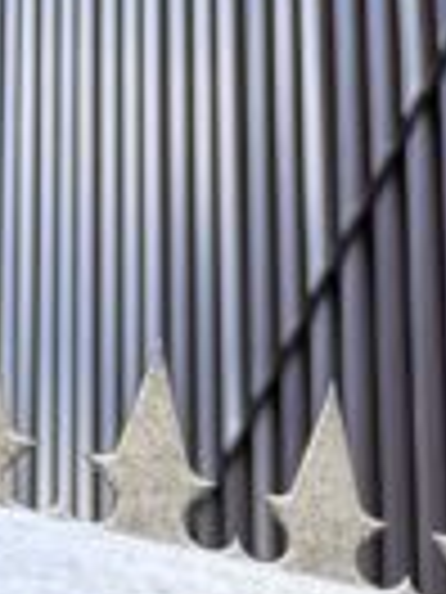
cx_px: 824
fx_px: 3195
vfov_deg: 7.8
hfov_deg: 7.7
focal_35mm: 186
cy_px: 2246
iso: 64
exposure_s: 1/257
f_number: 1.78
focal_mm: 6.86
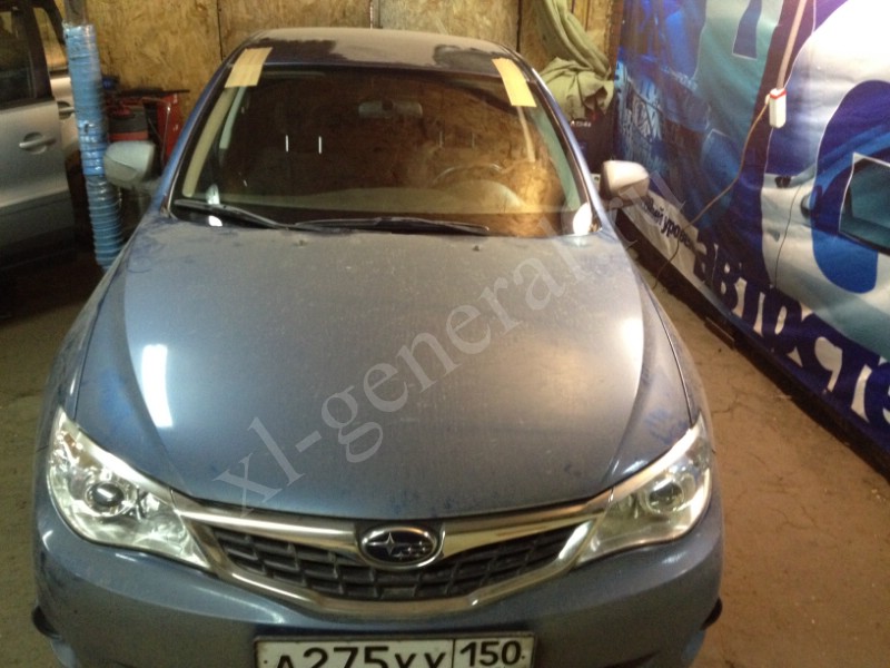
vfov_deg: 40.7
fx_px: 900
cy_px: 334
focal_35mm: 35
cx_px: 445
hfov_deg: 52.6
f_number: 2.4
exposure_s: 1/20
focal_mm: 4.28
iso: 320
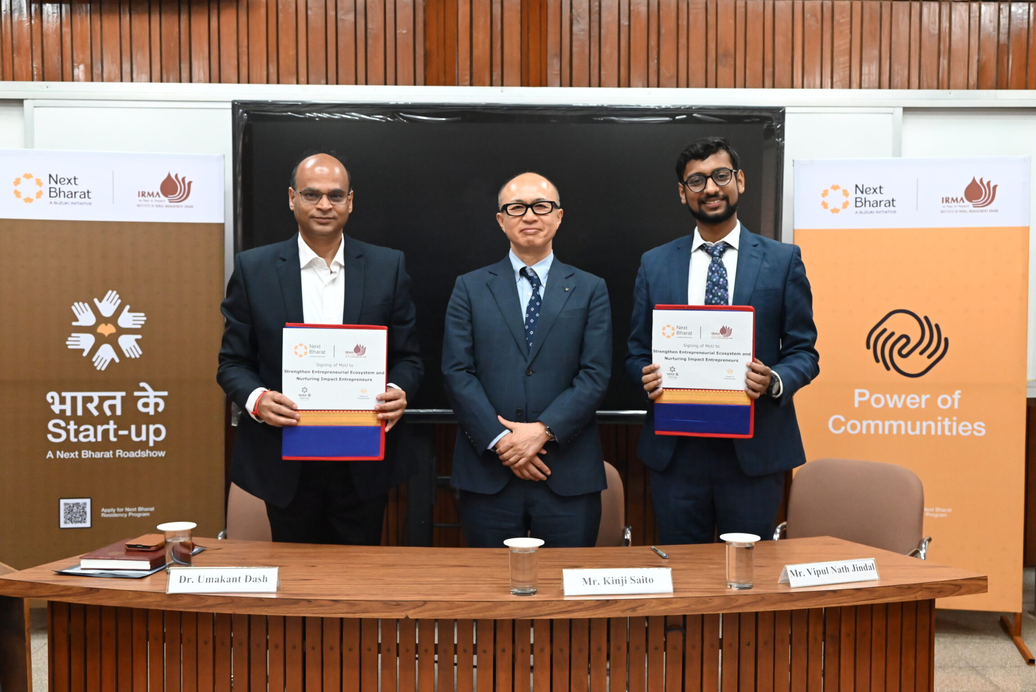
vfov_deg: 33.4
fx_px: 1151
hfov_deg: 48.4
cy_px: 357
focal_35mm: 40
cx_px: 526
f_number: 5.6
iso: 6400
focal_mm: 36
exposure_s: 1/125
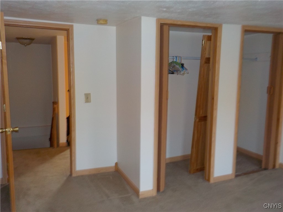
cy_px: 106
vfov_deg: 46.8
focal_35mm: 30
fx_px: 245
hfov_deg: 60.0
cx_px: 142
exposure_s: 1/30
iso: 200
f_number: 3.3
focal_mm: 4.1
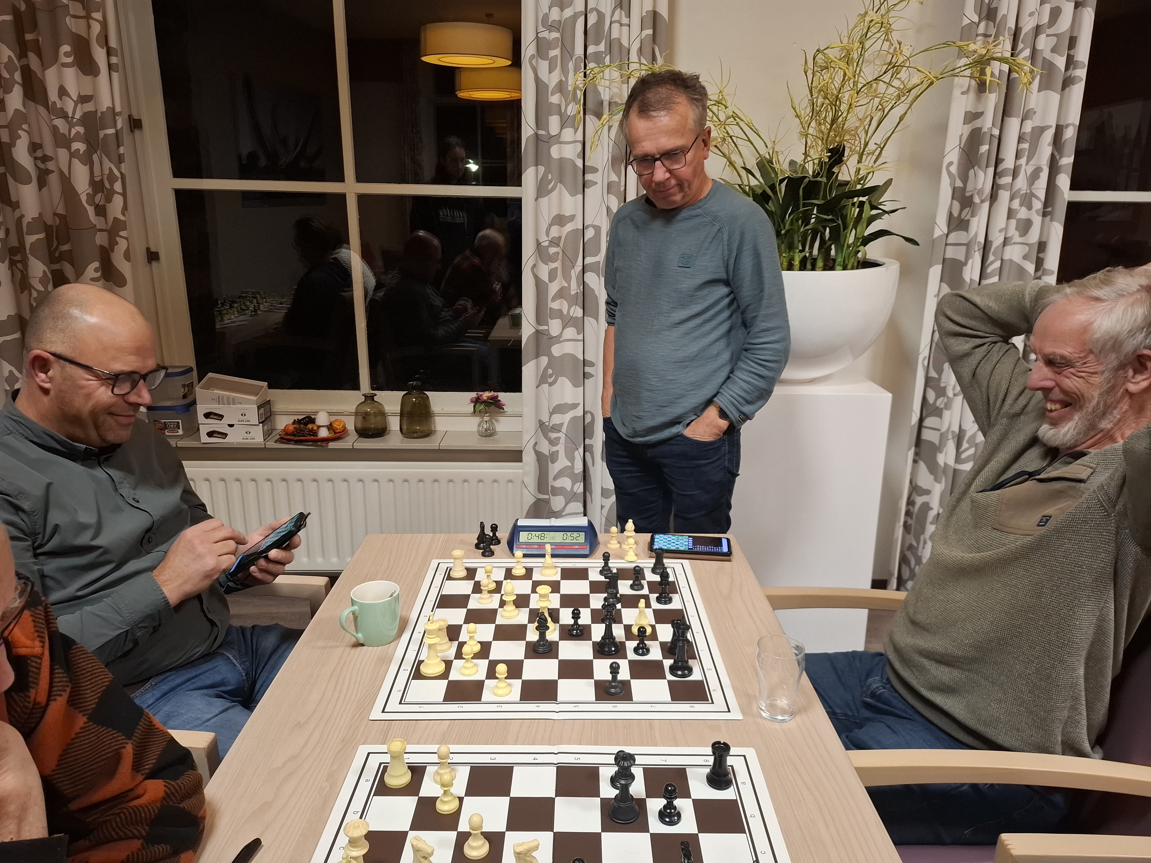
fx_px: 765
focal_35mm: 23
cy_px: 432
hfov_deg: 73.9
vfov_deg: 58.9
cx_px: 576
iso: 320
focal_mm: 5.54
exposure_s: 1/50
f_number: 1.8
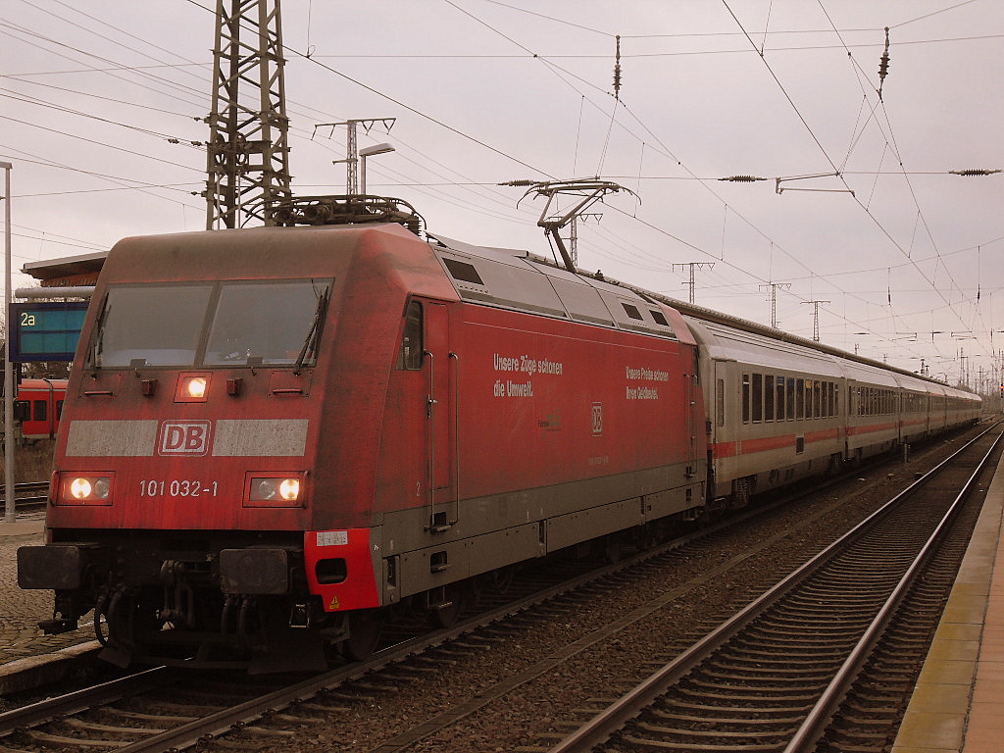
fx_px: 2001
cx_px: 502
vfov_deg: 21.3
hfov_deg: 28.2
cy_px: 376
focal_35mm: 69
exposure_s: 1/60
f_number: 4
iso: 120
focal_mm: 11.8
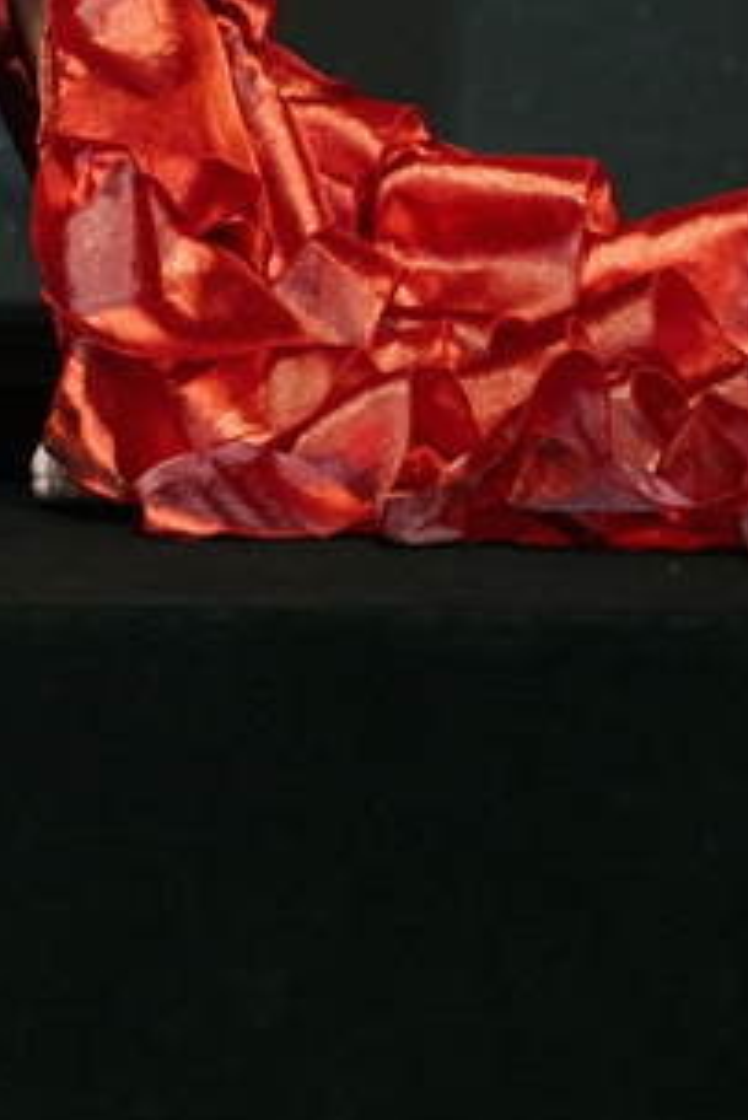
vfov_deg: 2.4
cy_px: -1194
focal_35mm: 848
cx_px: -203
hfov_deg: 1.6
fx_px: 26397
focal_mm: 200
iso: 1250
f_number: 2.8
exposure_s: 1/500
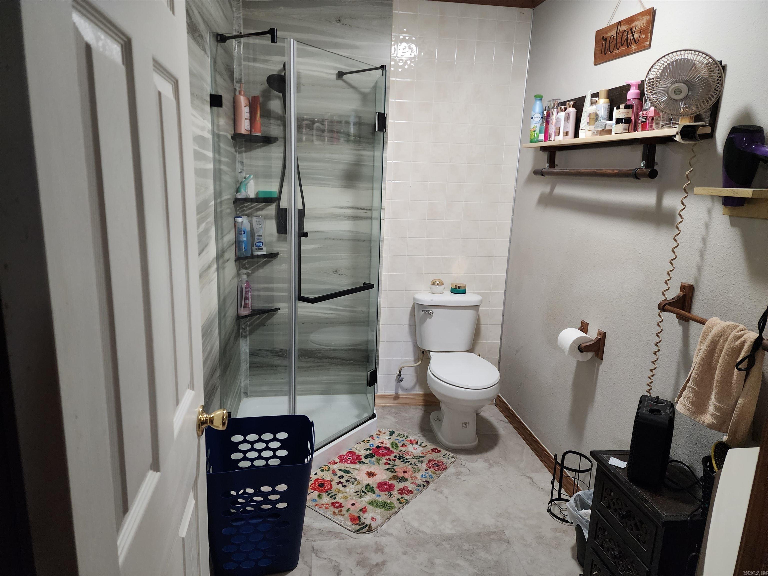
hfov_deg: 73.9
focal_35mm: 23
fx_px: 510
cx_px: 384
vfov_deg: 58.9
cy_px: 288
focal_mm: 6.4
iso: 500
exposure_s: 1/40
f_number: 1.8
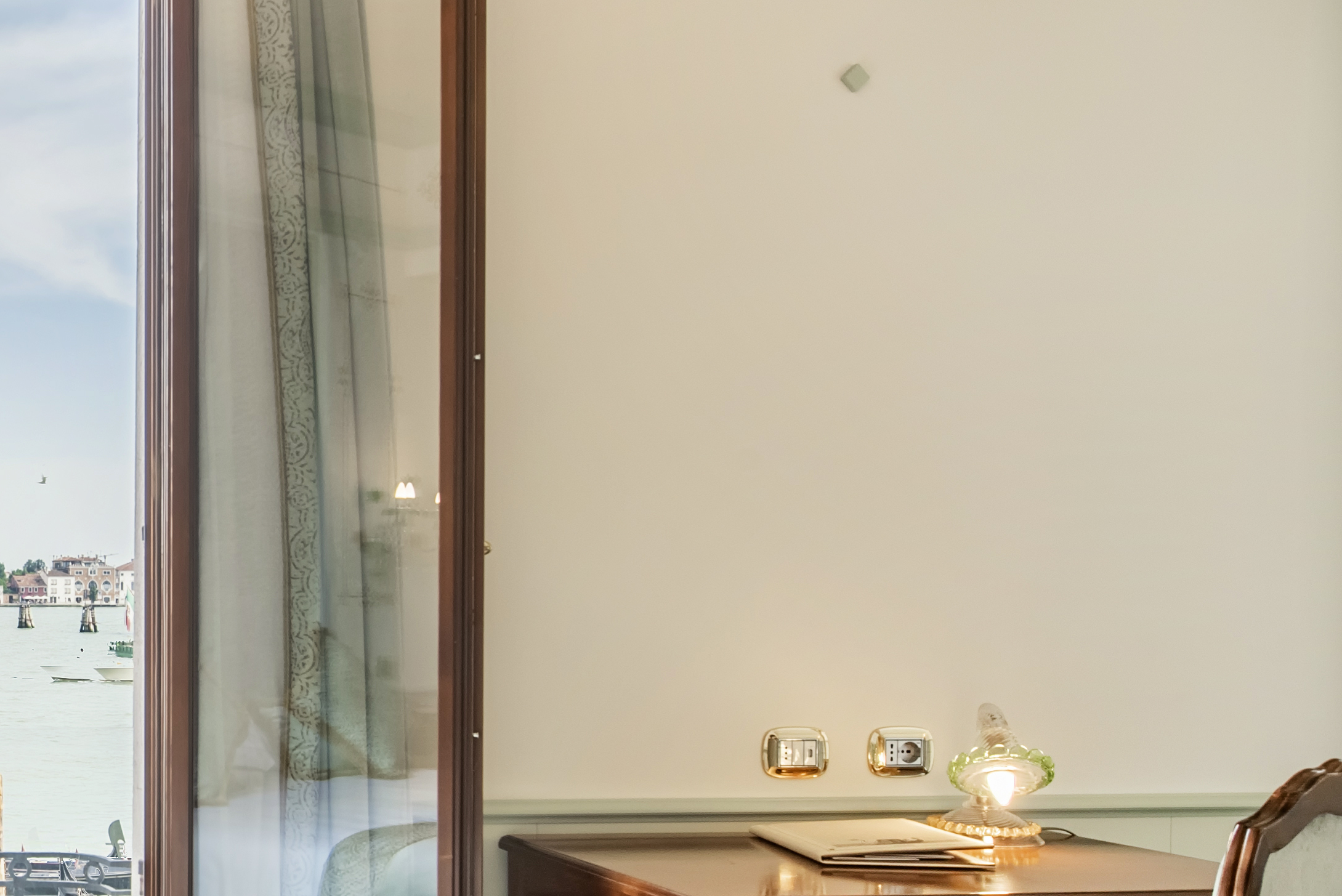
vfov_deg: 30.3
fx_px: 1641
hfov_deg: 37.1
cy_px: 613
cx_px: -145
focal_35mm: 44
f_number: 10
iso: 100
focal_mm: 16
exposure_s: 1/320
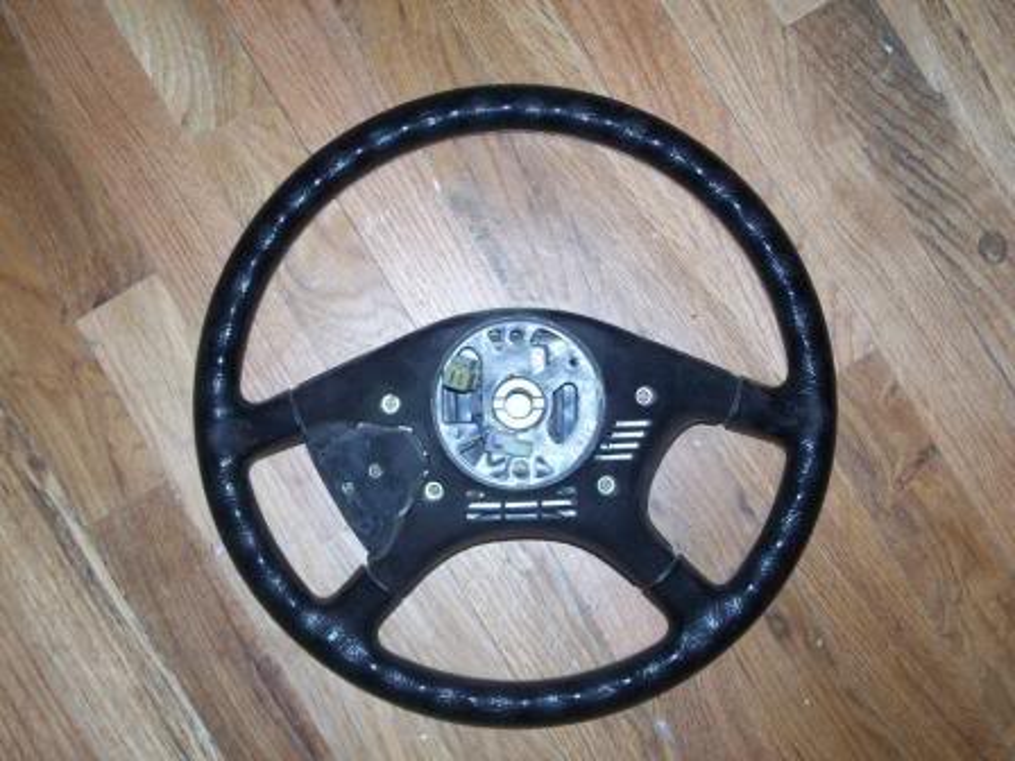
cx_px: 508
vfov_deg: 28.6
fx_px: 1495
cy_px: 380
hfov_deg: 37.5
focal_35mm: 51
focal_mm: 10.7
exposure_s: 1/80
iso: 125
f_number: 3.2
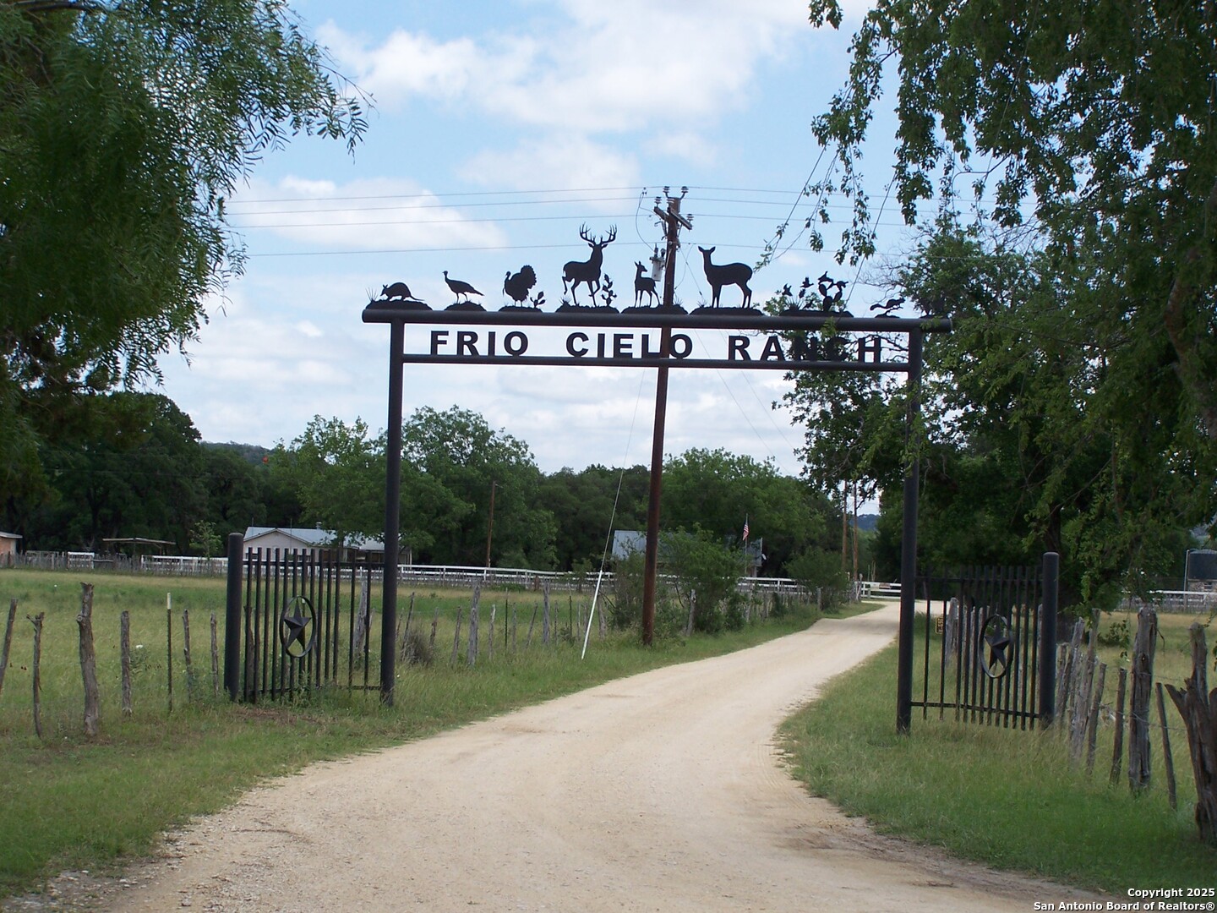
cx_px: 608
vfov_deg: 21.9
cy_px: 456
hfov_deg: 29.0
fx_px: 2356
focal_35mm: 67
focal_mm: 11.1
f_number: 4.5
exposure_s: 1/500
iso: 80
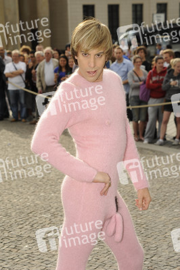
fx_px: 714
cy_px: 135
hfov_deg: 14.4
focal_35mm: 95
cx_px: 90
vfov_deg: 21.5
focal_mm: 95
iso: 250
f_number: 9
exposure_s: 1/320
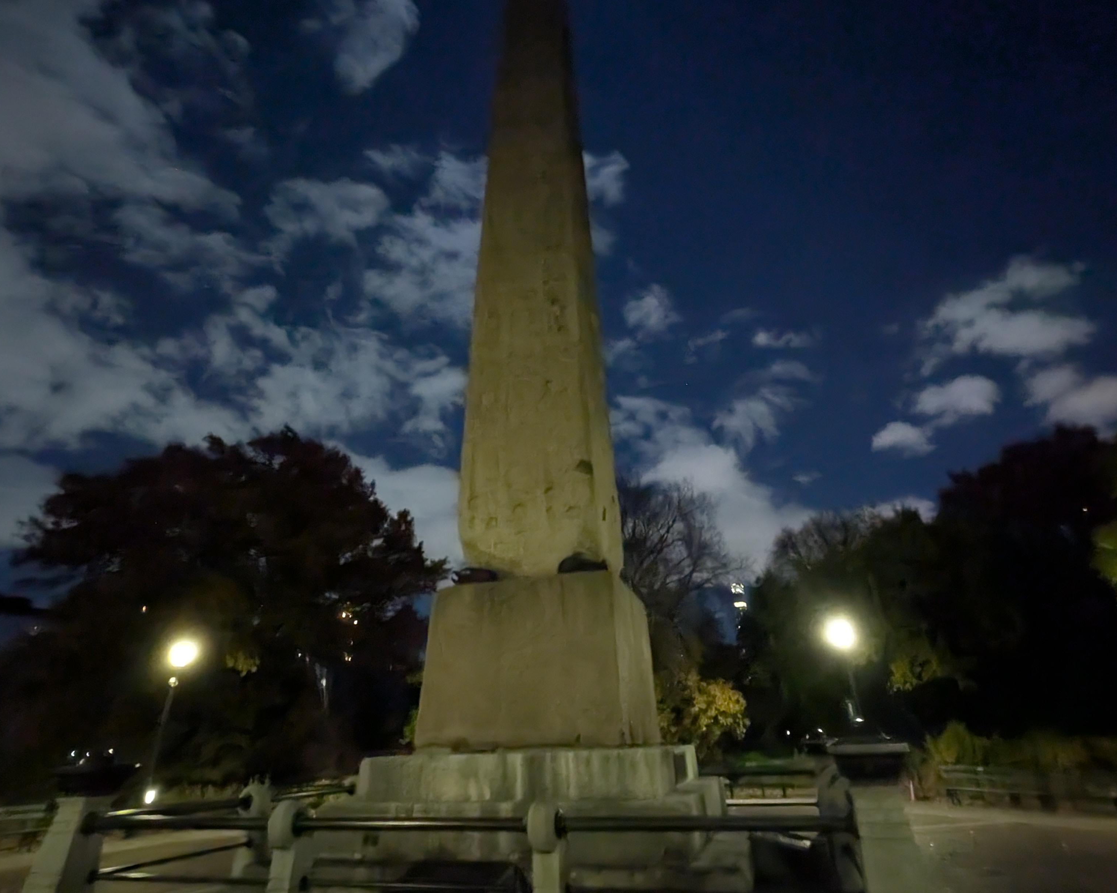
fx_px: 562
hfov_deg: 89.6
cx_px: 558
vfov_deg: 76.2
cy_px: 360
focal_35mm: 17
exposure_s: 1/15
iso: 4857
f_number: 2.2
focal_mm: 1.95
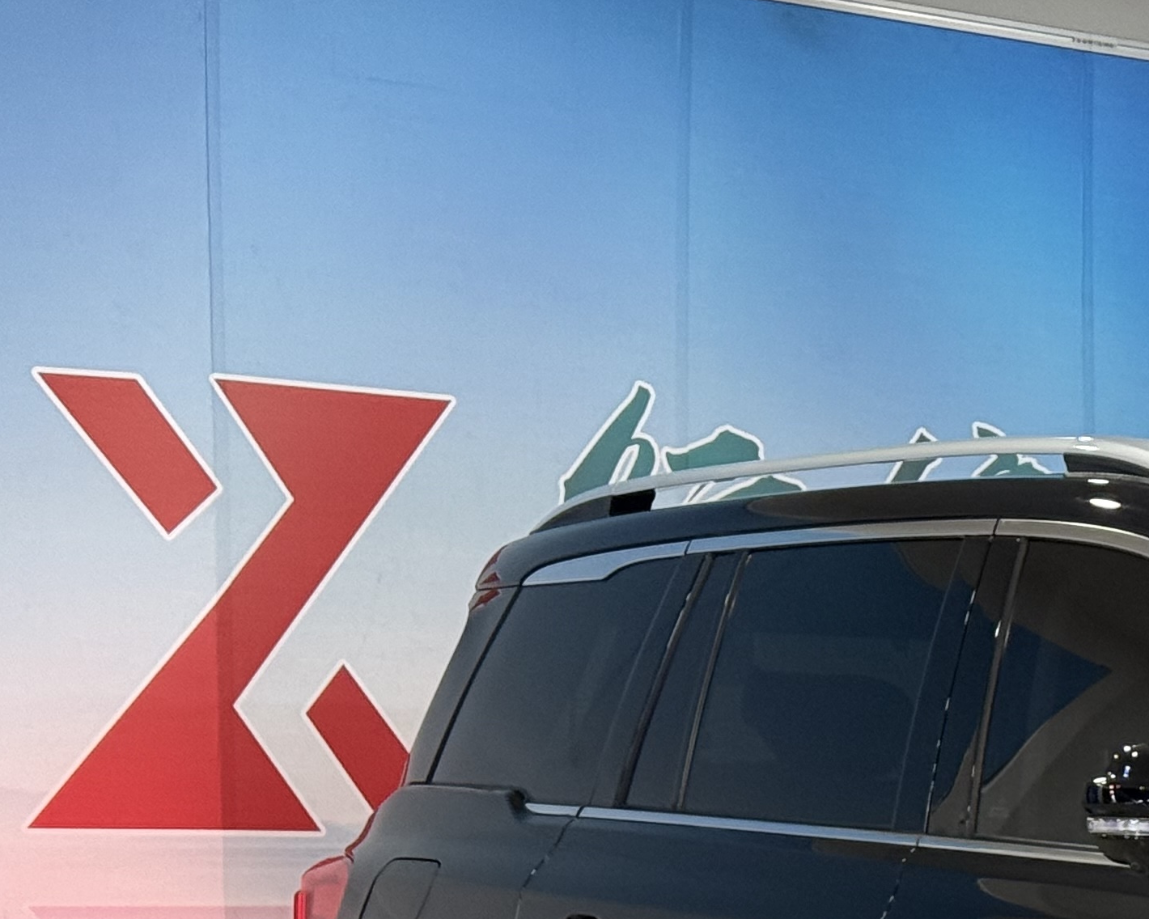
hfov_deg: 13.8
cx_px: 1614
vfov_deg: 11.4
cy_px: 1104
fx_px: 4523
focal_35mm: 133
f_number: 1.78
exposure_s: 1/48
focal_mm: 6.76
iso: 200
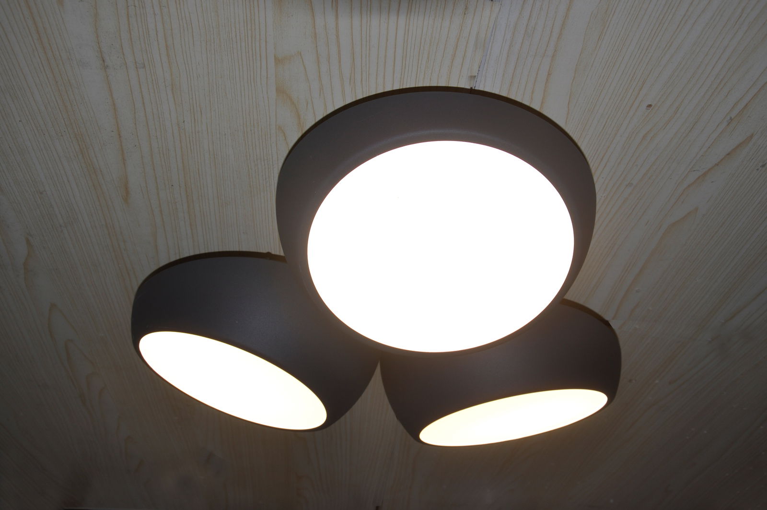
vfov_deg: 36.8
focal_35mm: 36
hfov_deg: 53.2
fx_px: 766
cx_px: 384
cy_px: 255
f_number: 9
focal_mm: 24
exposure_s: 1/60
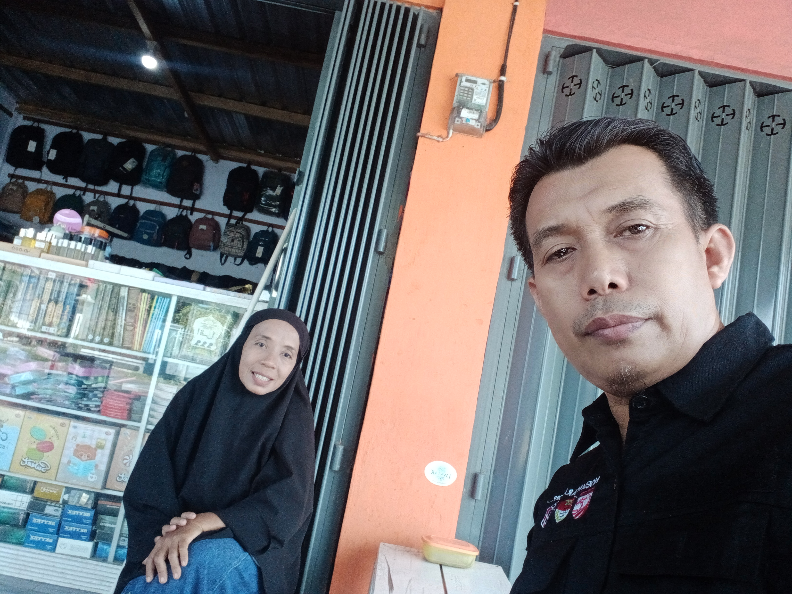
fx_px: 618
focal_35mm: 27
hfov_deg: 65.3
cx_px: 396
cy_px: 297
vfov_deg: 51.4
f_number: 2
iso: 173
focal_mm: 2.75
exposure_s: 1/100
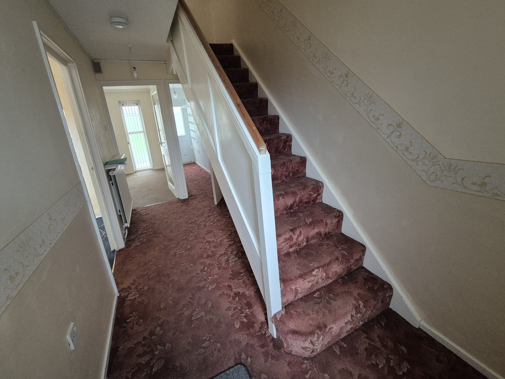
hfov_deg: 102.1
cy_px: 176
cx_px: 249
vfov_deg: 85.5
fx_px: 204
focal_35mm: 14
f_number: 2.2
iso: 1000
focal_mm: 2.2
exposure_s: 1/50
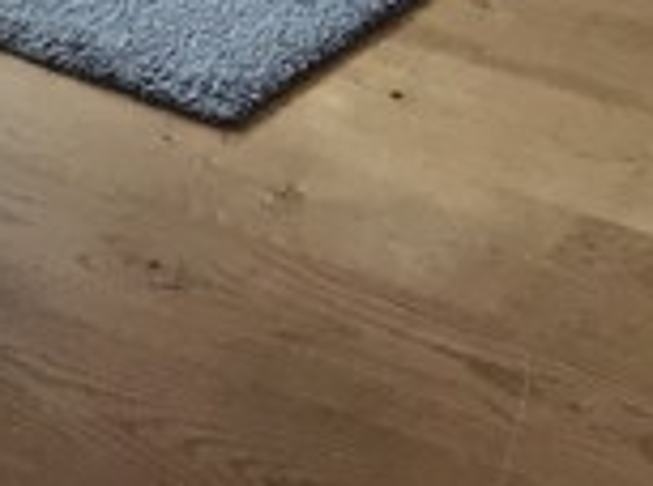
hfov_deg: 10.4
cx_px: -158
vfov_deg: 6.9
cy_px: -1070
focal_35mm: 188
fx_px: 3538
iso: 25
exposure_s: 1/50
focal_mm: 3.99
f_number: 1.8
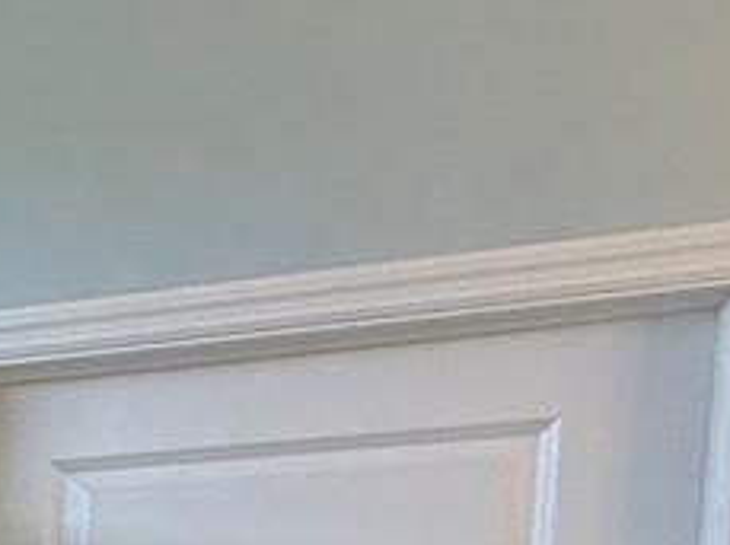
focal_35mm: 98
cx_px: -1224
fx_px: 2063
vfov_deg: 13.5
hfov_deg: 12.8
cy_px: 988
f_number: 2.2
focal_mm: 2.22
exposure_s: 1/120
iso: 160
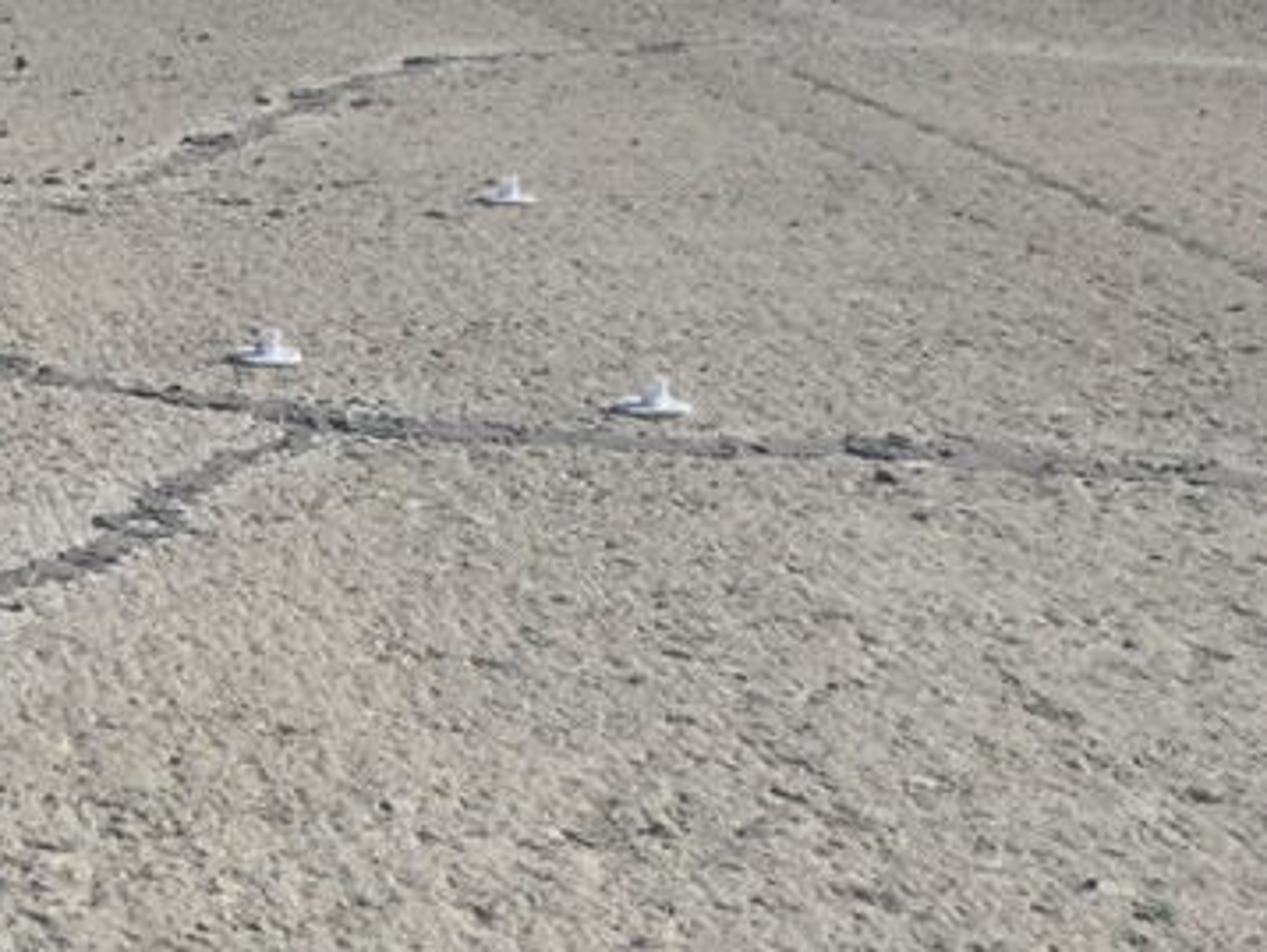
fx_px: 2967
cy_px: 874
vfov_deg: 17.9
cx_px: -428
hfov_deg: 21.5
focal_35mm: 81
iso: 32
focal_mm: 4.15
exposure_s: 1/4950
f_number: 2.2
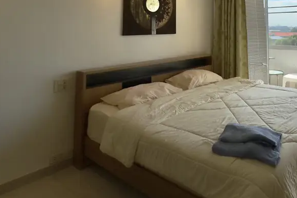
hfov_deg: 57.7
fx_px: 247
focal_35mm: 30
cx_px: 234
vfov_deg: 39.4
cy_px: 9
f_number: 2.2
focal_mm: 2.22
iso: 50
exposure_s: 1/1449
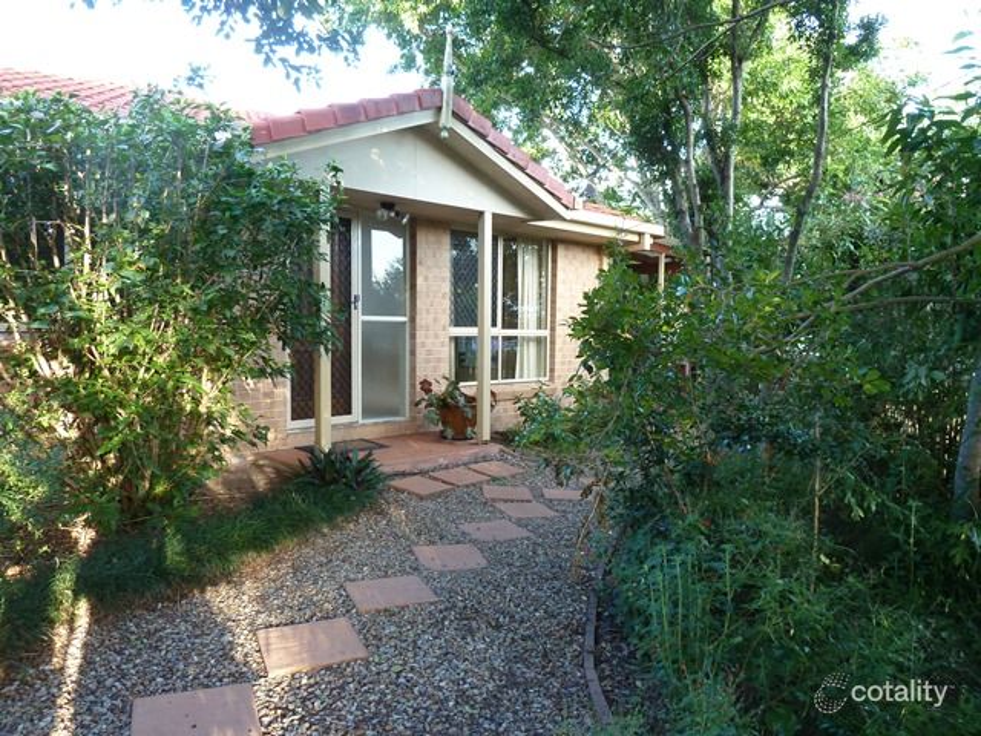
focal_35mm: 25
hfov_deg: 69.4
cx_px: 490
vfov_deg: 54.9
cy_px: 368
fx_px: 708
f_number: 3.3
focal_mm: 4.1
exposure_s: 1/30
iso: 160
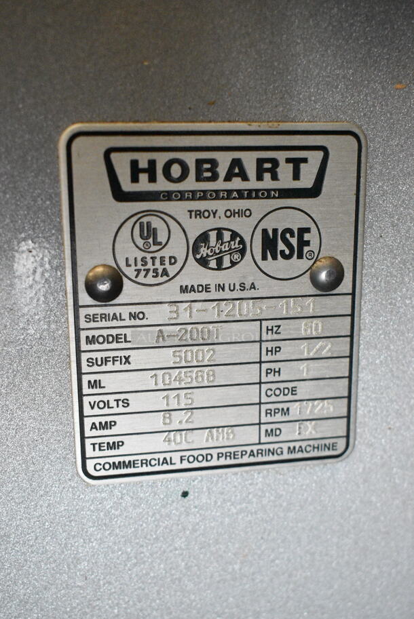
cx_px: 207
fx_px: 749
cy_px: 310
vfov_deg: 44.9
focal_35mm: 44
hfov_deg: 30.9
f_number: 5.6
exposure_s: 1/125
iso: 6400
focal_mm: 29
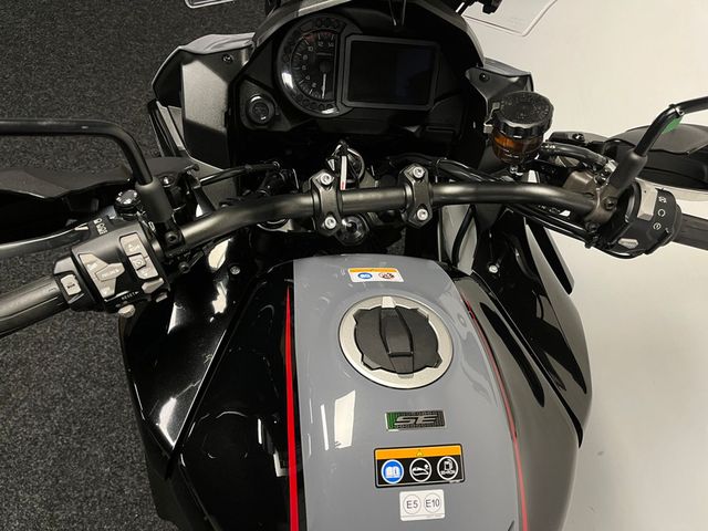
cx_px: 354
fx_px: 532
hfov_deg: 67.3
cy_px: 266
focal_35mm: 26
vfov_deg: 53.1
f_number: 1.6
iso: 125
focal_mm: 5.1
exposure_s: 1/50
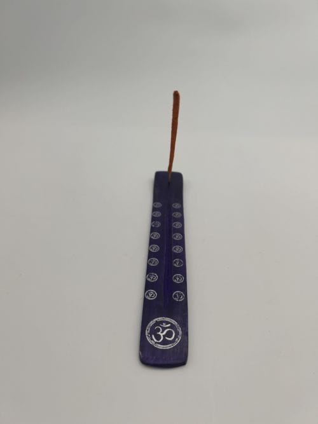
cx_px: 159
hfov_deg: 53.0
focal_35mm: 26
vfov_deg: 67.3
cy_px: 212
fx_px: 319
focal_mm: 5.7
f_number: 1.5
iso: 50
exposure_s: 1/982
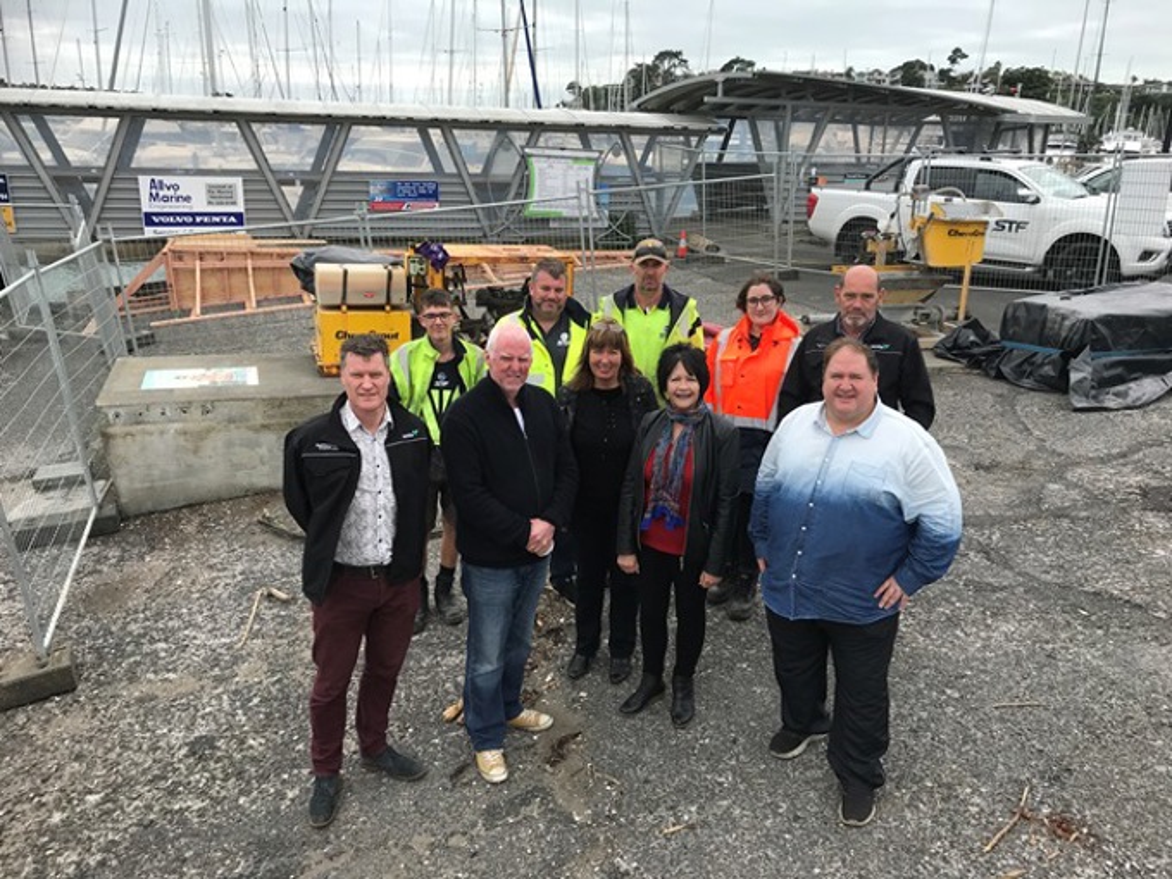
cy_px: 440
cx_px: 586
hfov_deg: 63.4
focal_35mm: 28
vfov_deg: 49.7
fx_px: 948
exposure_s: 1/1100
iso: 20
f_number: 1.8
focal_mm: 3.99
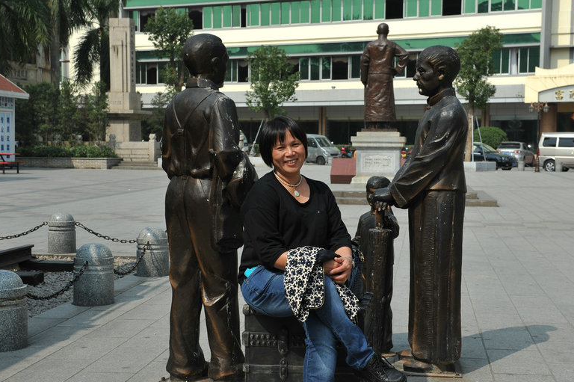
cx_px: 303
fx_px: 956
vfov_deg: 22.6
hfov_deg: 33.4
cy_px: 218
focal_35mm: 60
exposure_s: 1/400
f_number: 8
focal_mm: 45
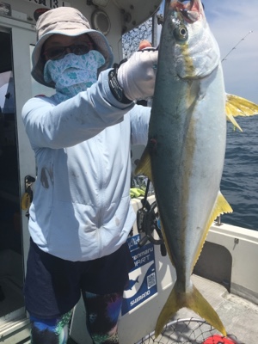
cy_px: 172
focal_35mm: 29
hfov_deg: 48.2
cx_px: 129
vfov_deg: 61.7
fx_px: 288
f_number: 2.2
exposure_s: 1/2262
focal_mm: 4.15
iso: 25
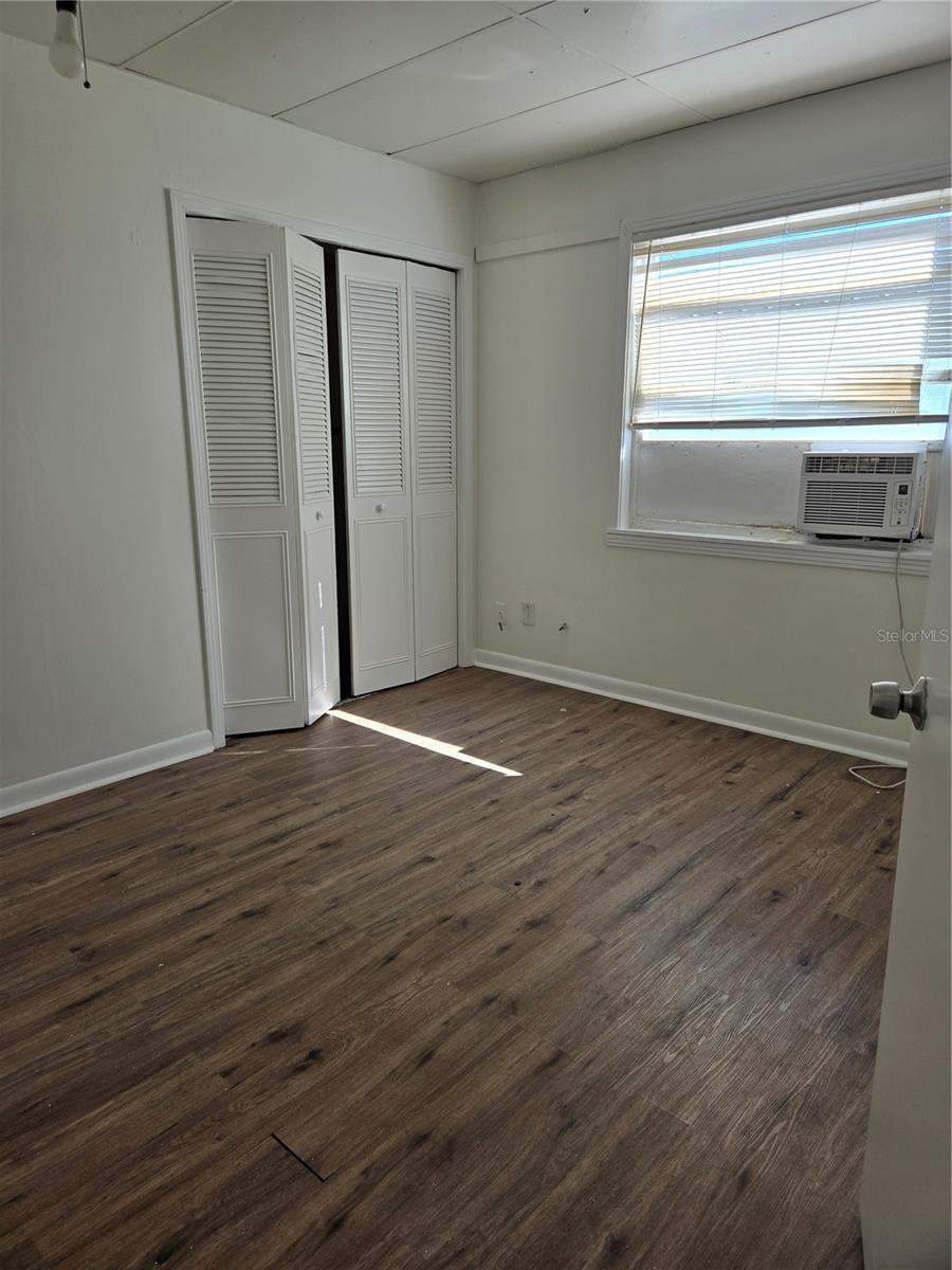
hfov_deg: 58.9
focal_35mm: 23
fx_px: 843
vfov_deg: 73.9
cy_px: 635
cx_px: 476
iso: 25
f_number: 1.8
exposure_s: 1/227
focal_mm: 5.4
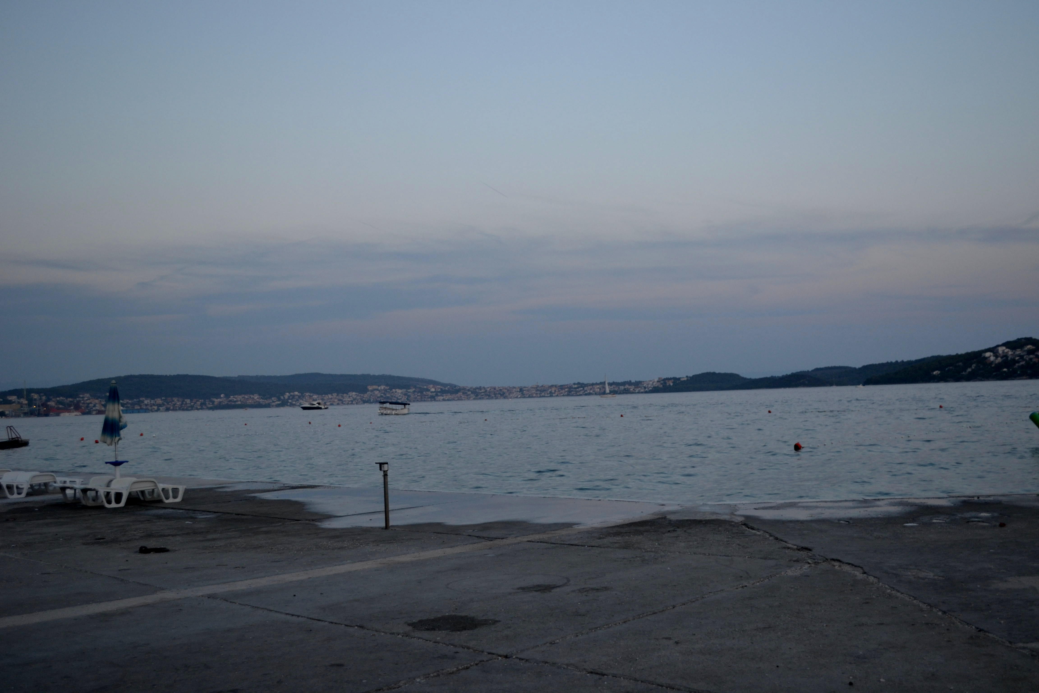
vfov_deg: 36.9
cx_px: 520
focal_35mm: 36
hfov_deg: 53.1
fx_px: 1039
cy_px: 346
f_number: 4
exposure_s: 1/60
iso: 400
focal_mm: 24
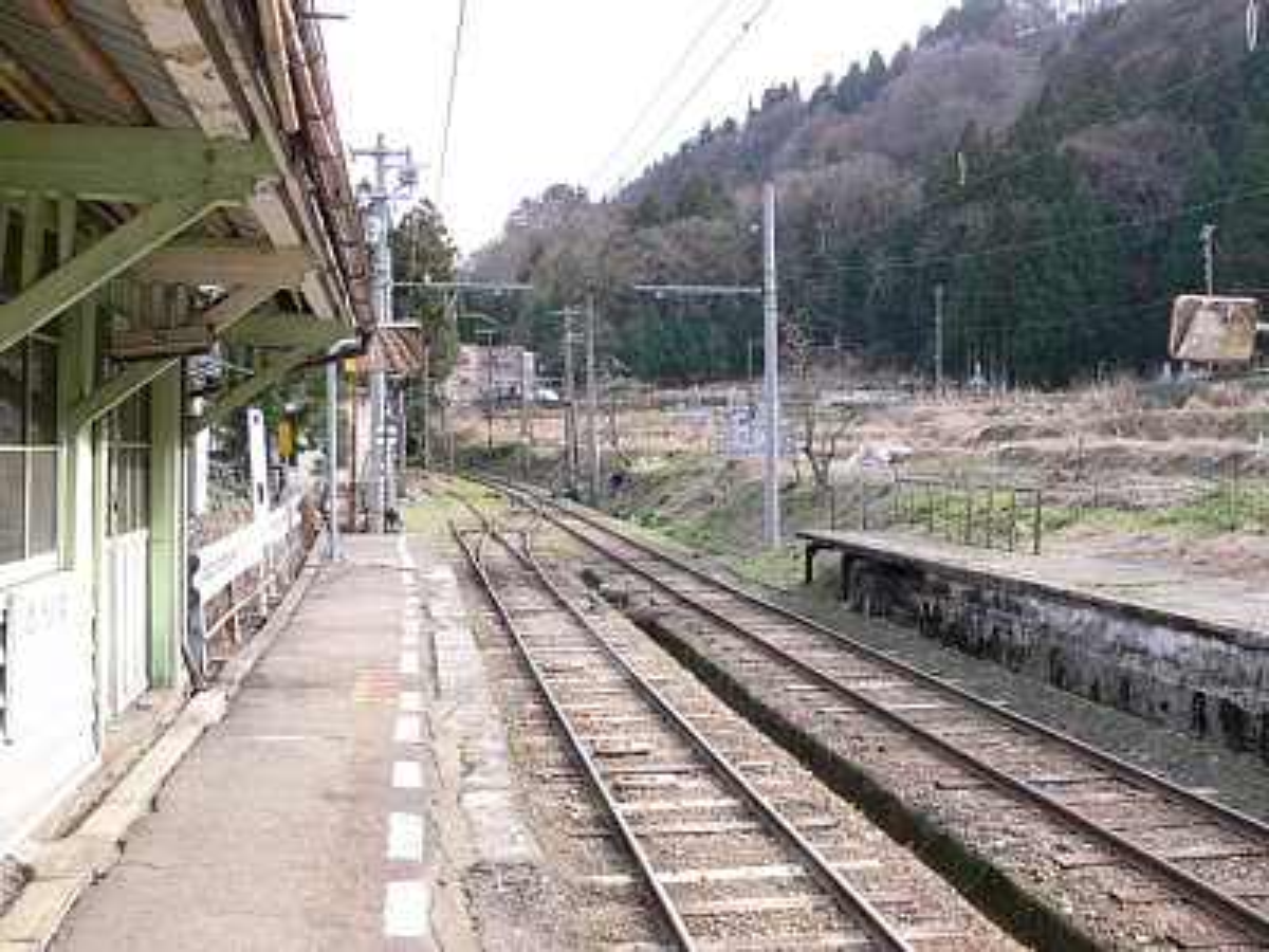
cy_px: 476
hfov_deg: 52.6
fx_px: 1283
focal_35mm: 35
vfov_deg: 40.7
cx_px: 634
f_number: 4
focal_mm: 7.4
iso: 80
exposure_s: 1/100
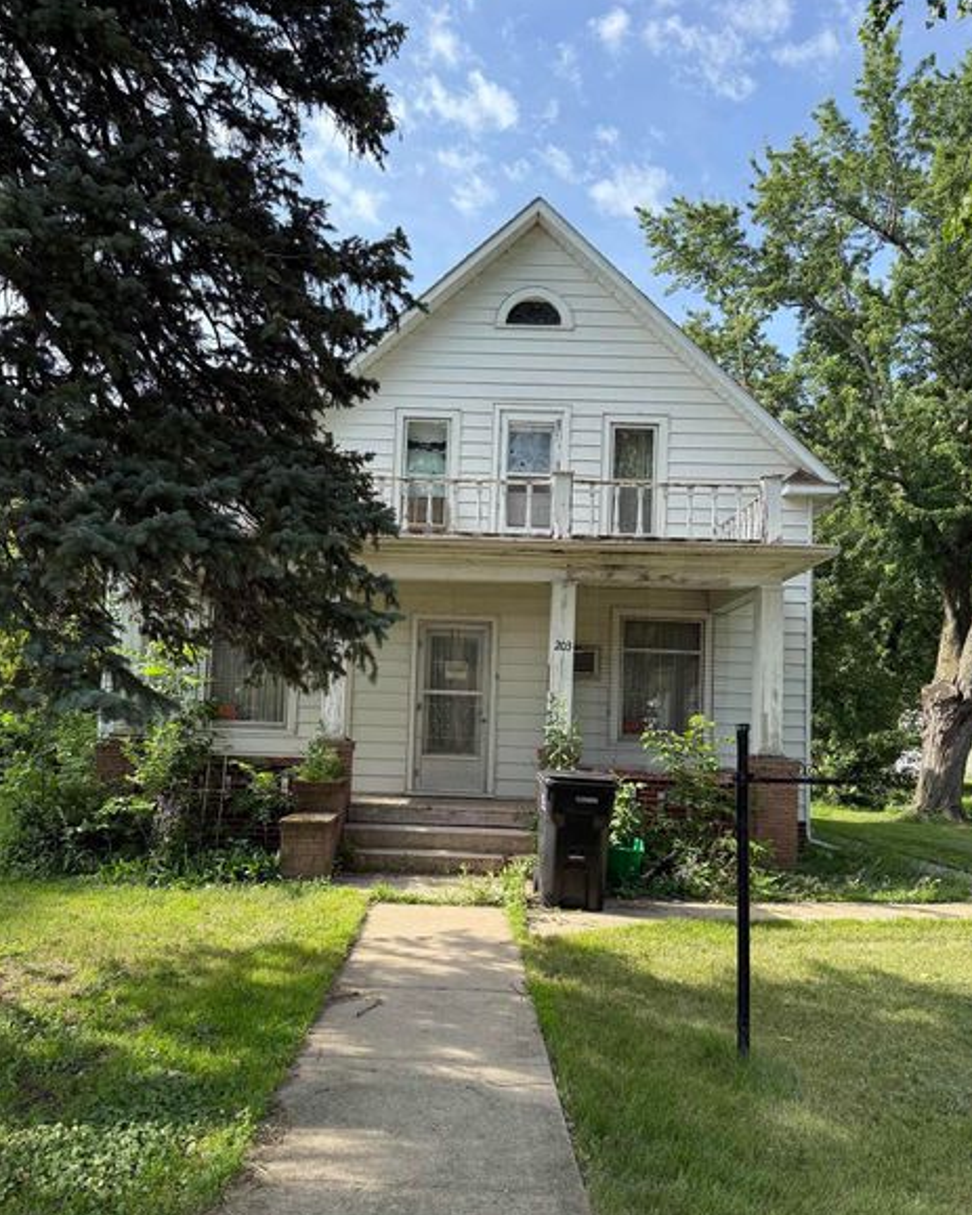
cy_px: 649
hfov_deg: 53.1
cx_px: 453
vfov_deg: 64.0
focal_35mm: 27
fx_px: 971
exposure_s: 1/1618
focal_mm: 6.76
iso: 100
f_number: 1.78
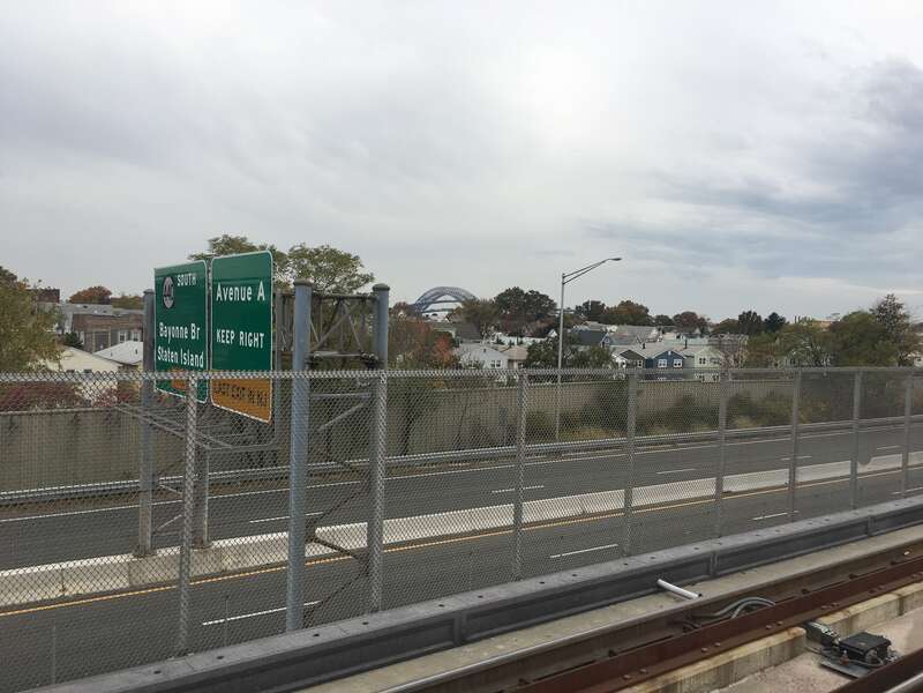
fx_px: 773
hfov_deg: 61.7
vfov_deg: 48.2
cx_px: 462
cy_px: 346
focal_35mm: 29
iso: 25
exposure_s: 1/864
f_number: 2.2
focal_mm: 4.15
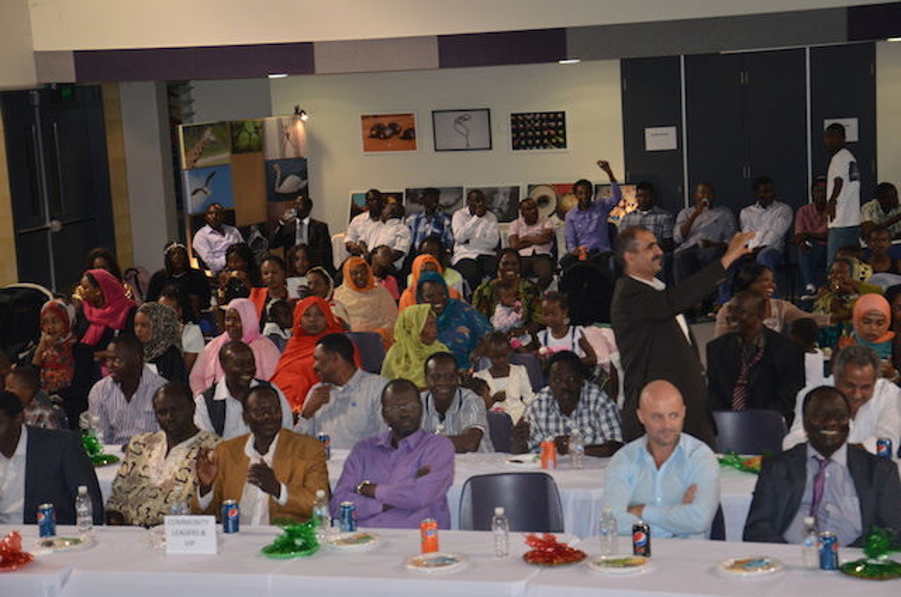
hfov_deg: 23.4
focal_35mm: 87
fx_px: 2173
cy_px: 298
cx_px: 450
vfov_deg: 15.6
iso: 800
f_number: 5
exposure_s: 1/60
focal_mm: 58
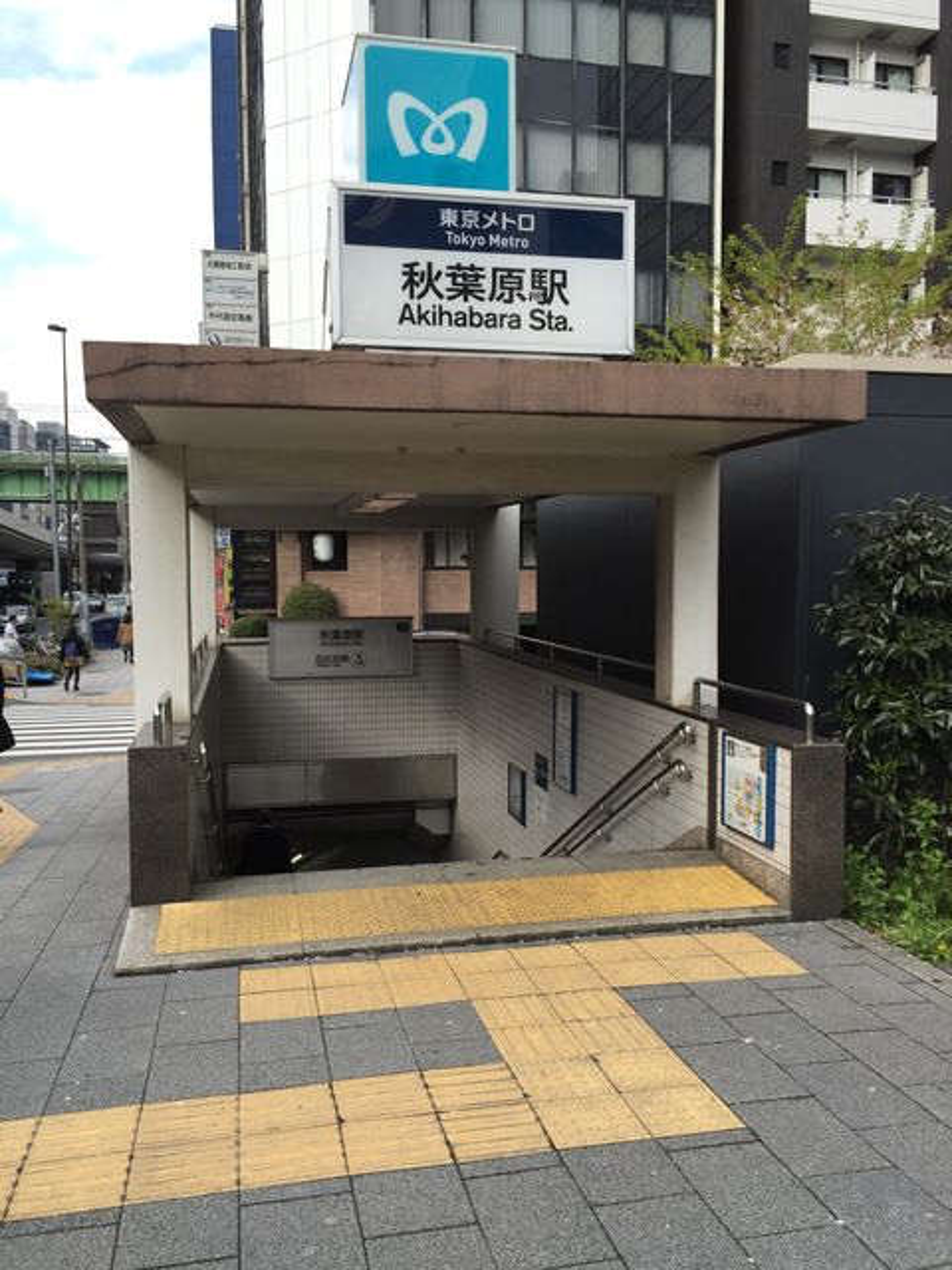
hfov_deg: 48.2
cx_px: 476
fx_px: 1063
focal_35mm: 29
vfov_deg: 61.7
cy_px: 635
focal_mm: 4.15
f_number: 2.2
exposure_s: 1/638
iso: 32
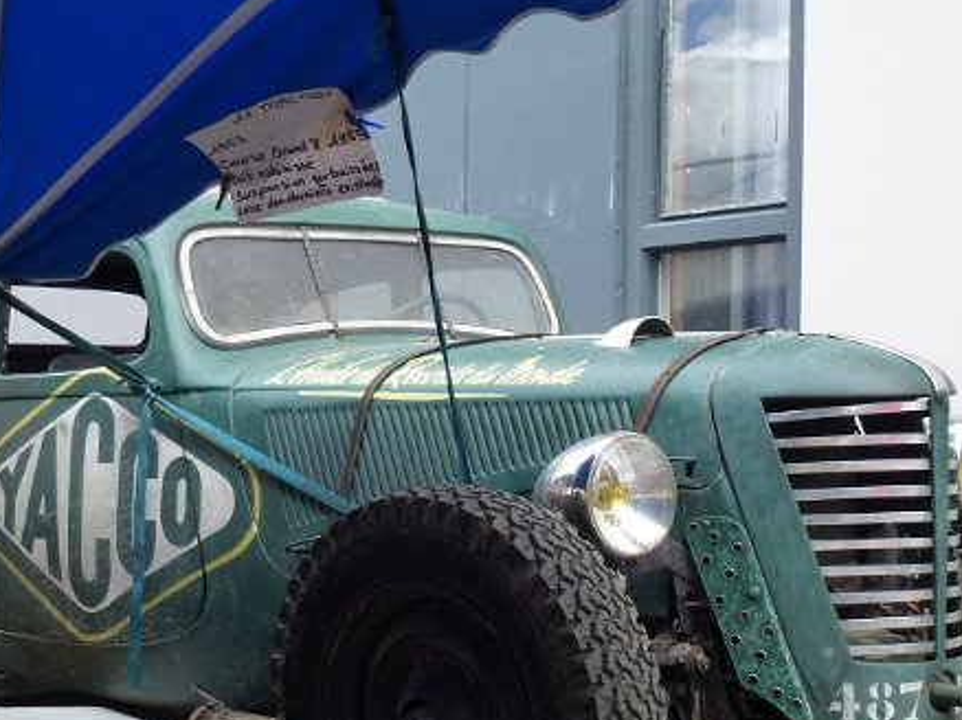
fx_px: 1583
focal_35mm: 57
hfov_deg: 33.8
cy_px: 437
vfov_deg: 25.6
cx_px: 444
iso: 160
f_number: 3.8
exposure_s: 1/160
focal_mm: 6.8
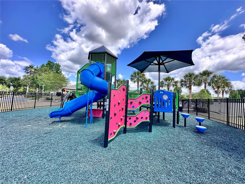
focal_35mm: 14
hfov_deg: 102.1
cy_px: 92
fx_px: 99
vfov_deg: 85.7
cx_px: 122
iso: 40
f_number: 2.2
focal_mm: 2.22
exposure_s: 1/606
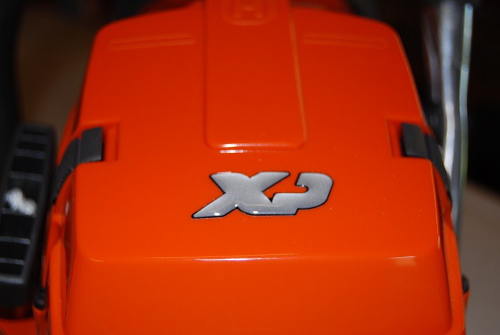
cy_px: 168
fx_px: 793
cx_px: 250
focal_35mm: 57
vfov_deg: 23.9
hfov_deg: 35.0
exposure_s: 1/60
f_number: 4.8
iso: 200
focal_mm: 38
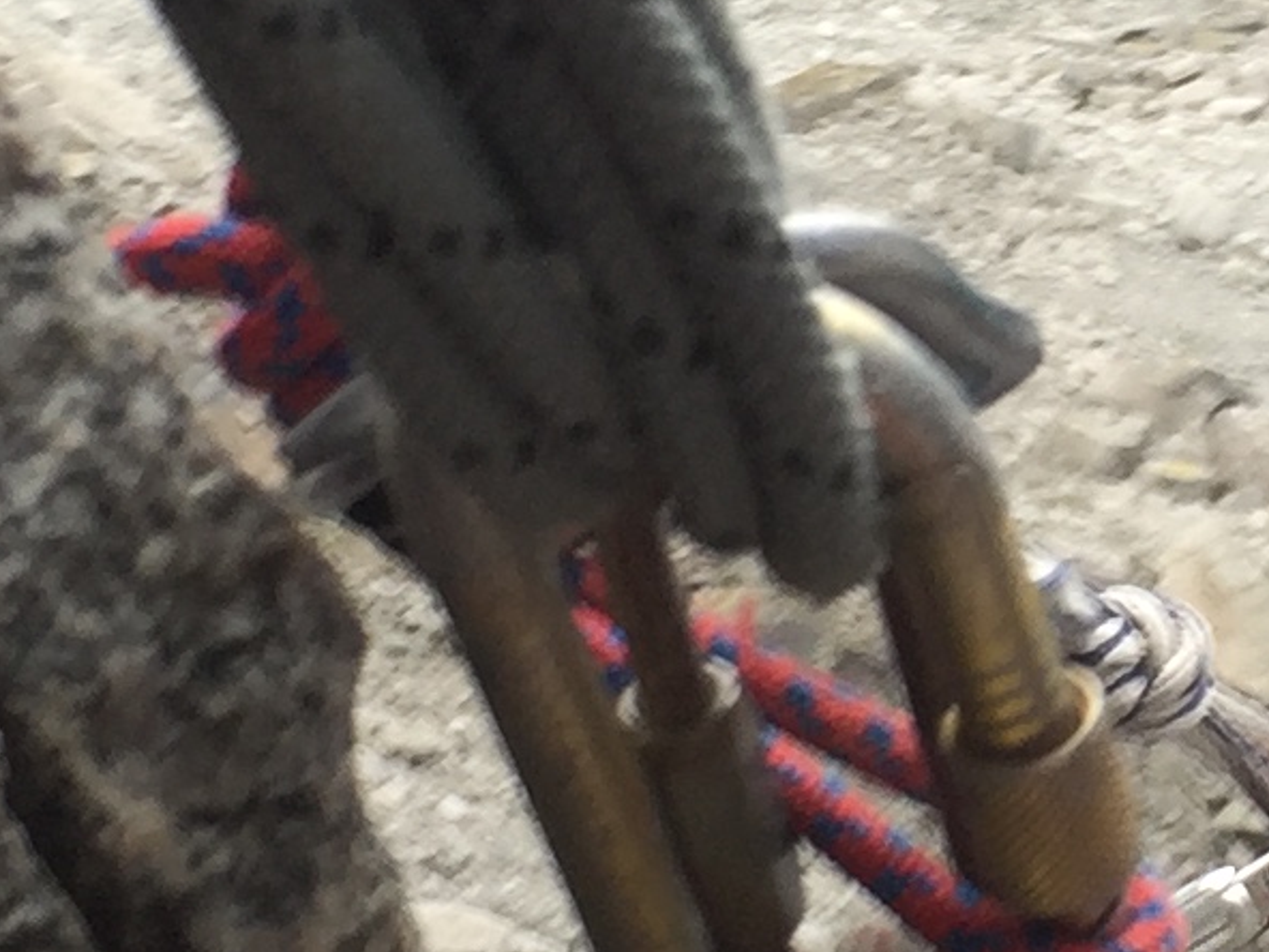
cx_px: 1346
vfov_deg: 9.3
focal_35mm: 160
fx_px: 5865
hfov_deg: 12.2
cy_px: 341
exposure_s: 1/60
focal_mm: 4.15
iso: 32
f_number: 2.2
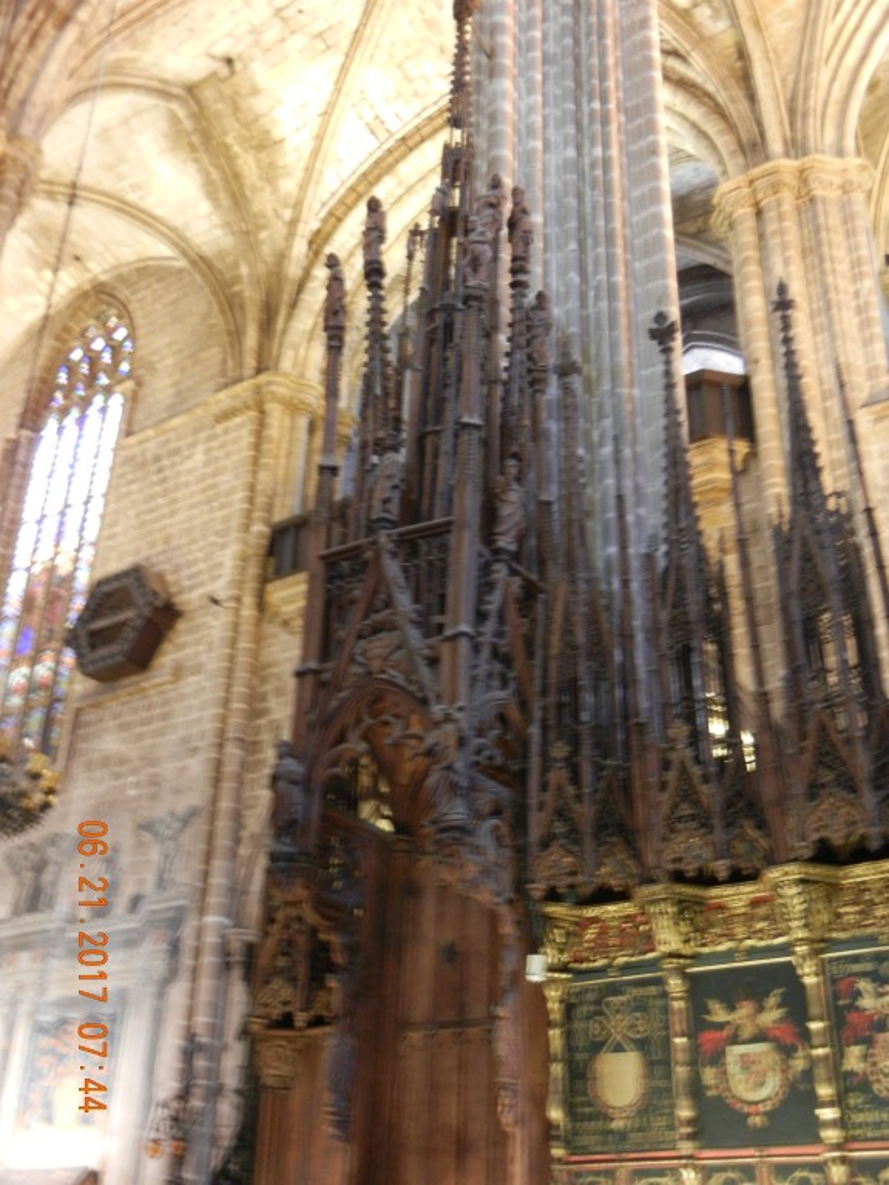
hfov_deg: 36.8
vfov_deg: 47.9
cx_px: 444
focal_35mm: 39
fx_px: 1335
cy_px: 592
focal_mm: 7.1
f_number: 3.7
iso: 482
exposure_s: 1/1.2
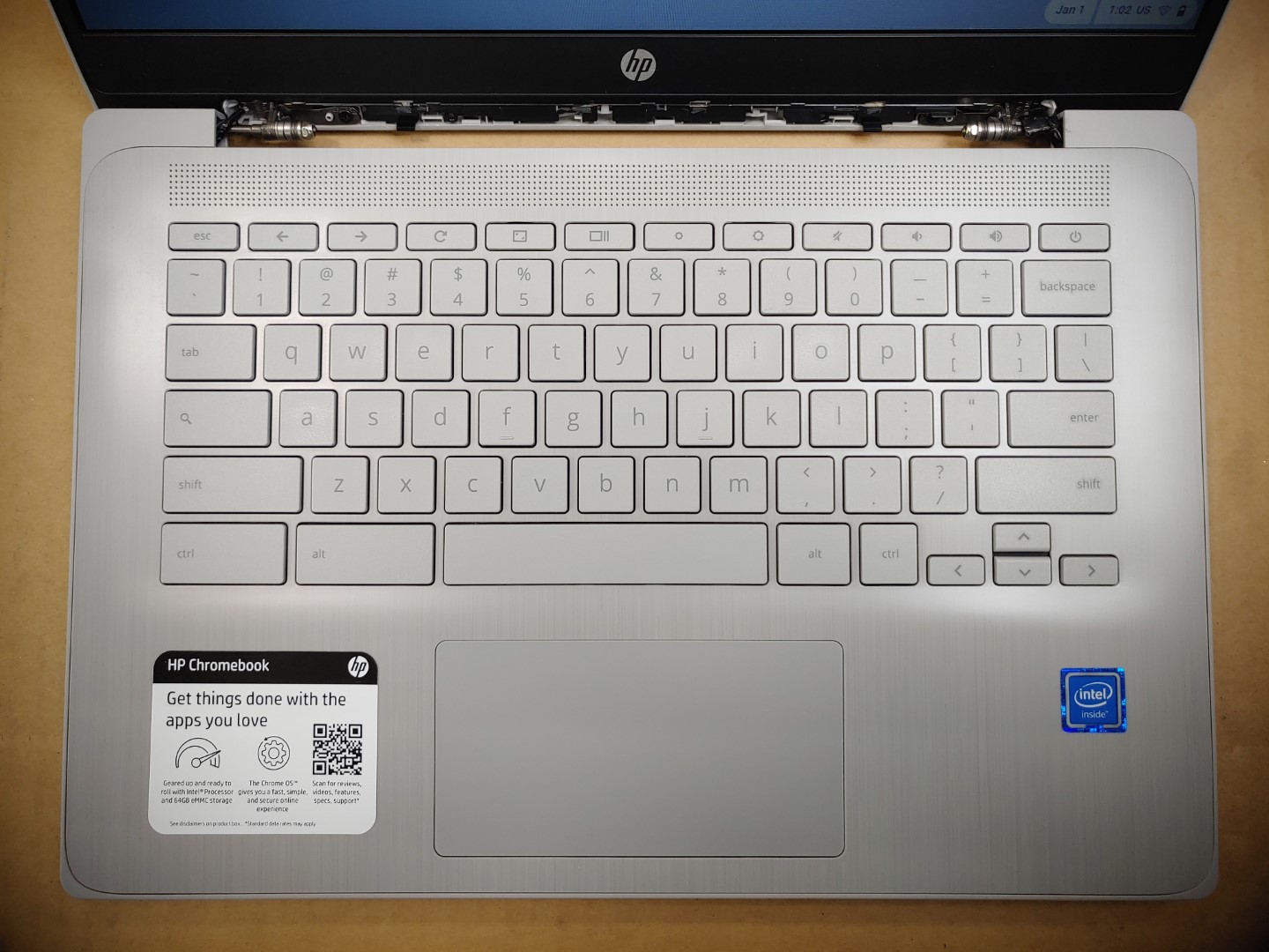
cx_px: 634
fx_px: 953
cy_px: 476
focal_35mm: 26
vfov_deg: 53.1
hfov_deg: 67.3
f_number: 1.8
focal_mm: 4.36
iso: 50
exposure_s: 1/120
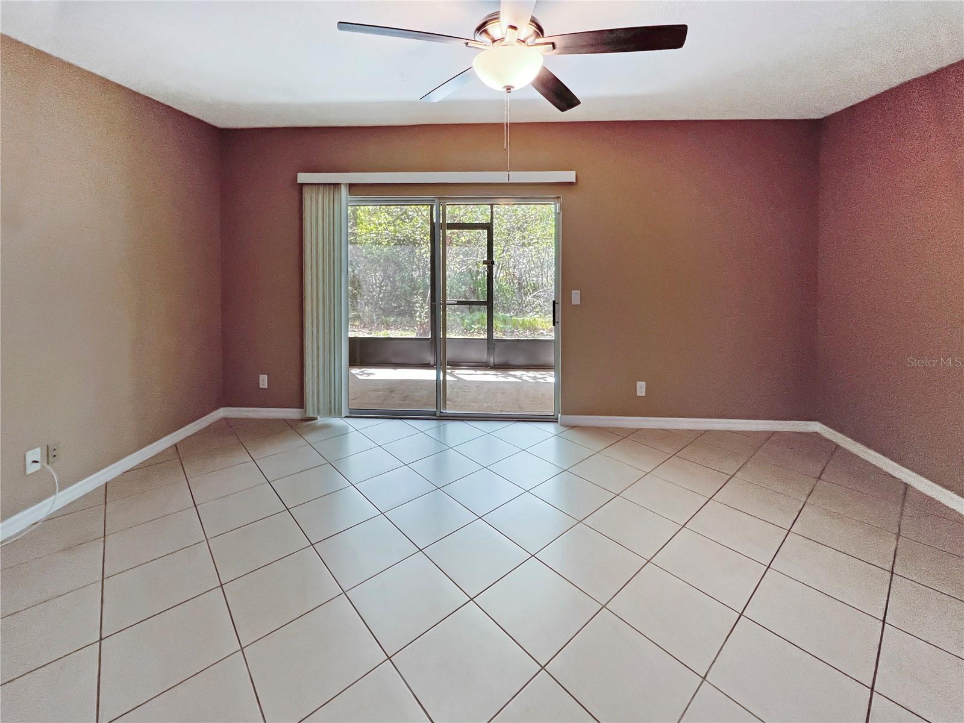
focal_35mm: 13
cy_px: 362
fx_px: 362
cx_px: 482
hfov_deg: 106.2
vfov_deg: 89.9
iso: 100
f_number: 1.8
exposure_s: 1/120
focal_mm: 1.57
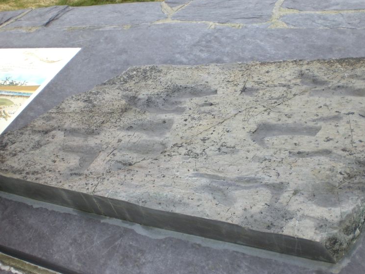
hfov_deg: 45.7
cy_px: 137
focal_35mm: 41
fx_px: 432
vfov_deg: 35.1
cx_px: 196
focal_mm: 6.3
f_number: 3.1
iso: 100
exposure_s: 1/125
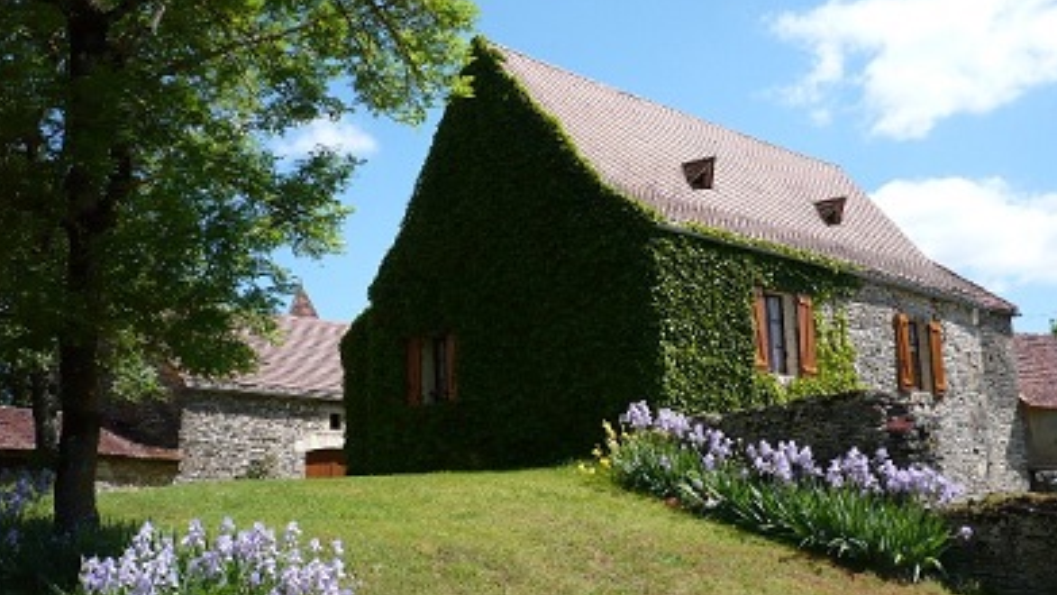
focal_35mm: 39
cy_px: 276
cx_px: 530
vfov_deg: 30.4
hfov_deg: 51.6
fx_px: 1093
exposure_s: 1/1000
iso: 100
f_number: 2.8
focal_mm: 5.8
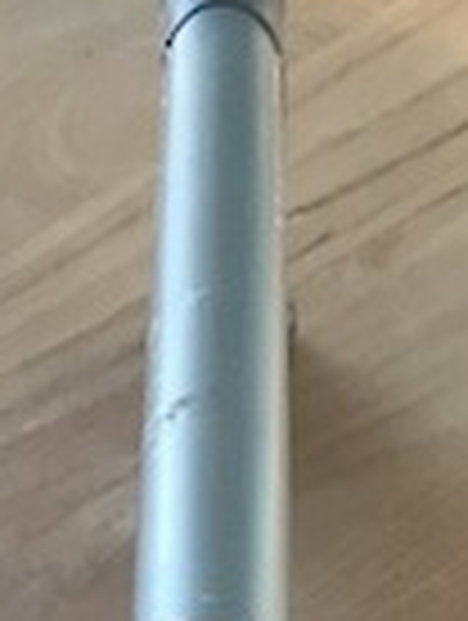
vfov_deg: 9.9
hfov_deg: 8.9
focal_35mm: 168
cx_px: 184
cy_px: 1642
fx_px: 3019
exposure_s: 1/30
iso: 80
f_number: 2.2
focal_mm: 4.15
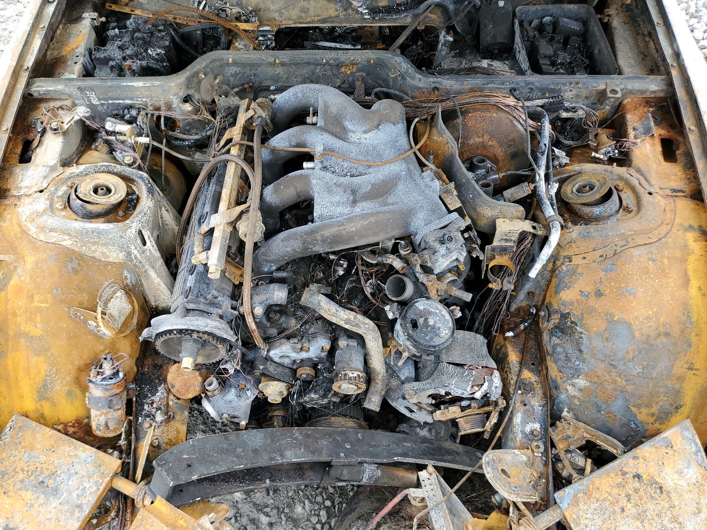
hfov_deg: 67.3
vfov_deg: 53.1
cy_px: 265
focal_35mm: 26
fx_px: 531
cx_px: 354
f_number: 1.5
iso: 50
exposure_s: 1/294
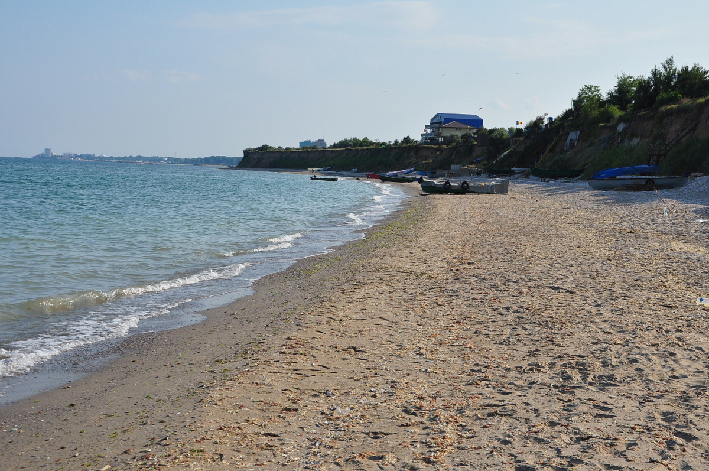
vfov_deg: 23.7
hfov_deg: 35.1
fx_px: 1121
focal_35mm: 57
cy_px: 236
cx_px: 354
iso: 400
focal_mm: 38
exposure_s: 1/500
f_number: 11
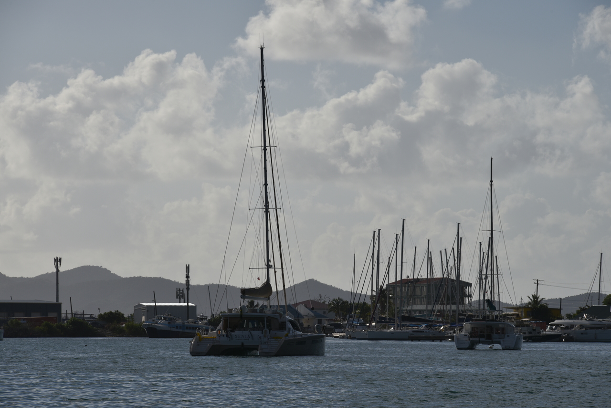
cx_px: 306
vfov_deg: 6.5
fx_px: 3565
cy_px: 204
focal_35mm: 210
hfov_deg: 9.8
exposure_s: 1/800
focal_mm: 210
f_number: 14
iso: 100
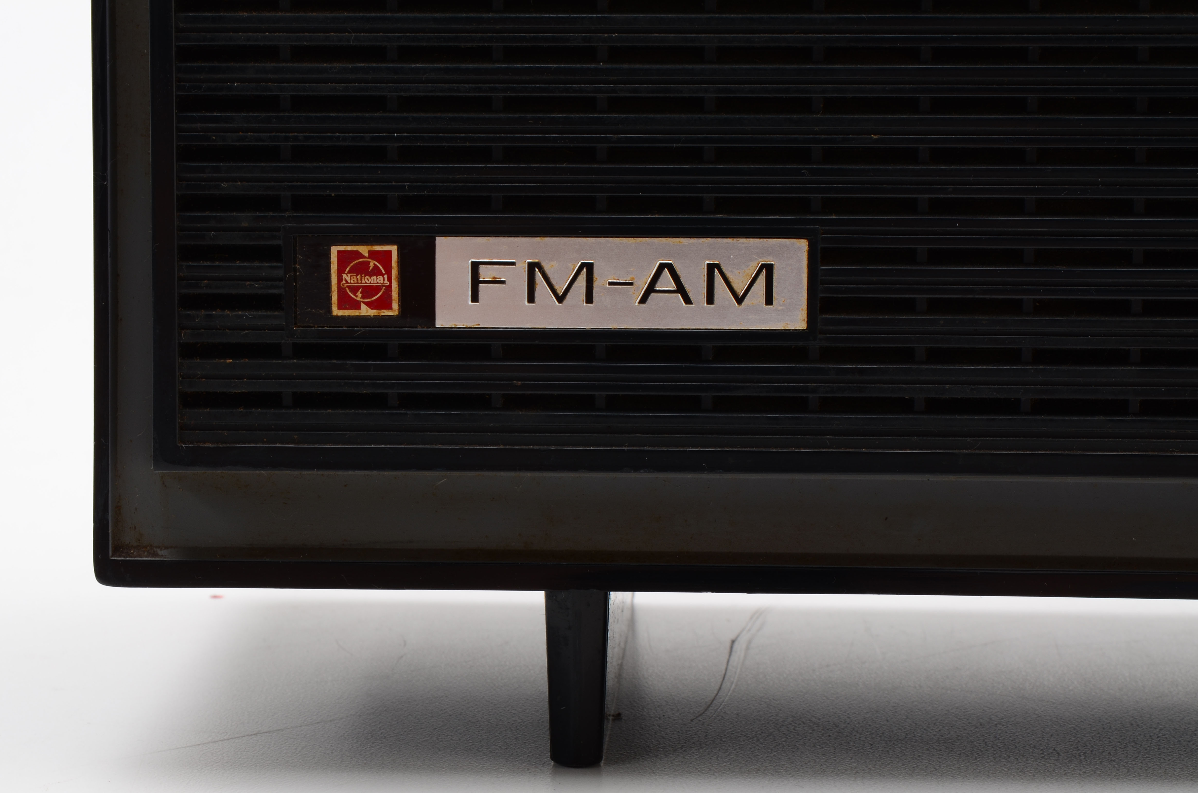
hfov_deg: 24.7
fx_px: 2740
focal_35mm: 82
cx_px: 599
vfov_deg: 16.5
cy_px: 396
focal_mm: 55
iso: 100
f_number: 20
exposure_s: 1/160
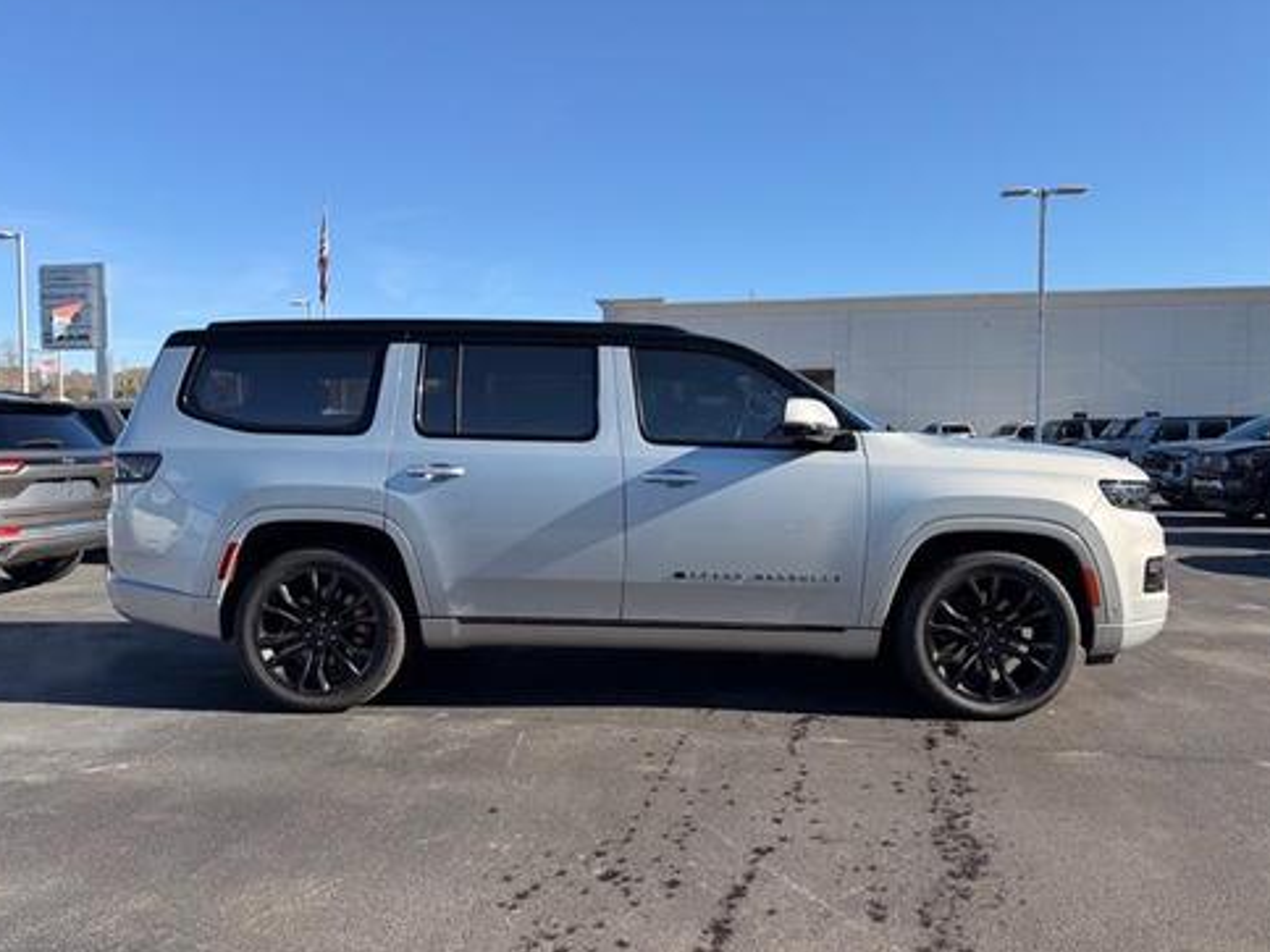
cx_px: 627
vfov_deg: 54.9
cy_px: 469
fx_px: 917
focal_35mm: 25
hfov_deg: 69.4
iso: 80
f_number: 1.78
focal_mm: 6.76
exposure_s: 1/2611
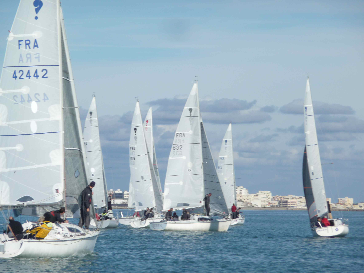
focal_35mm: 264
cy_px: 136
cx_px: 182
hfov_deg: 7.5
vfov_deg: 5.6
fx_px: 2776
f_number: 11
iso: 100
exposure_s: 1/250
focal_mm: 45.4
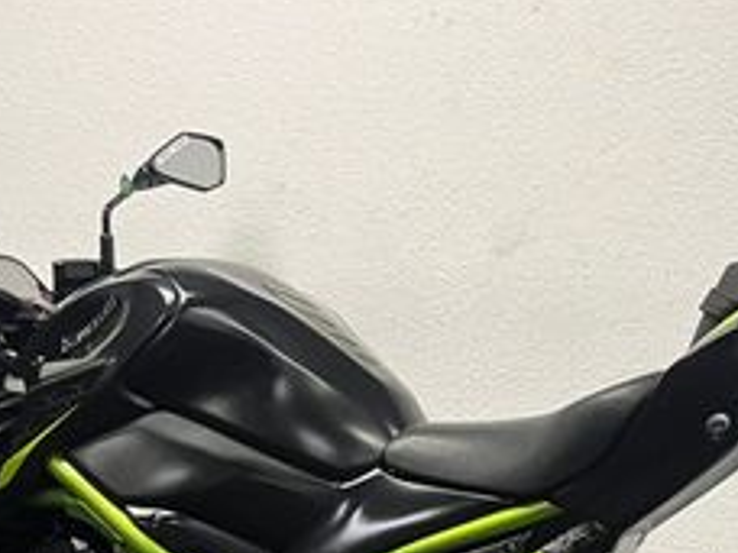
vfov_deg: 19.4
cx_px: 363
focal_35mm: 73
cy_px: 598
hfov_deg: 26.7
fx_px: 1556
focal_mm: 5.1
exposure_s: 1/50
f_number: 1.6
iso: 64
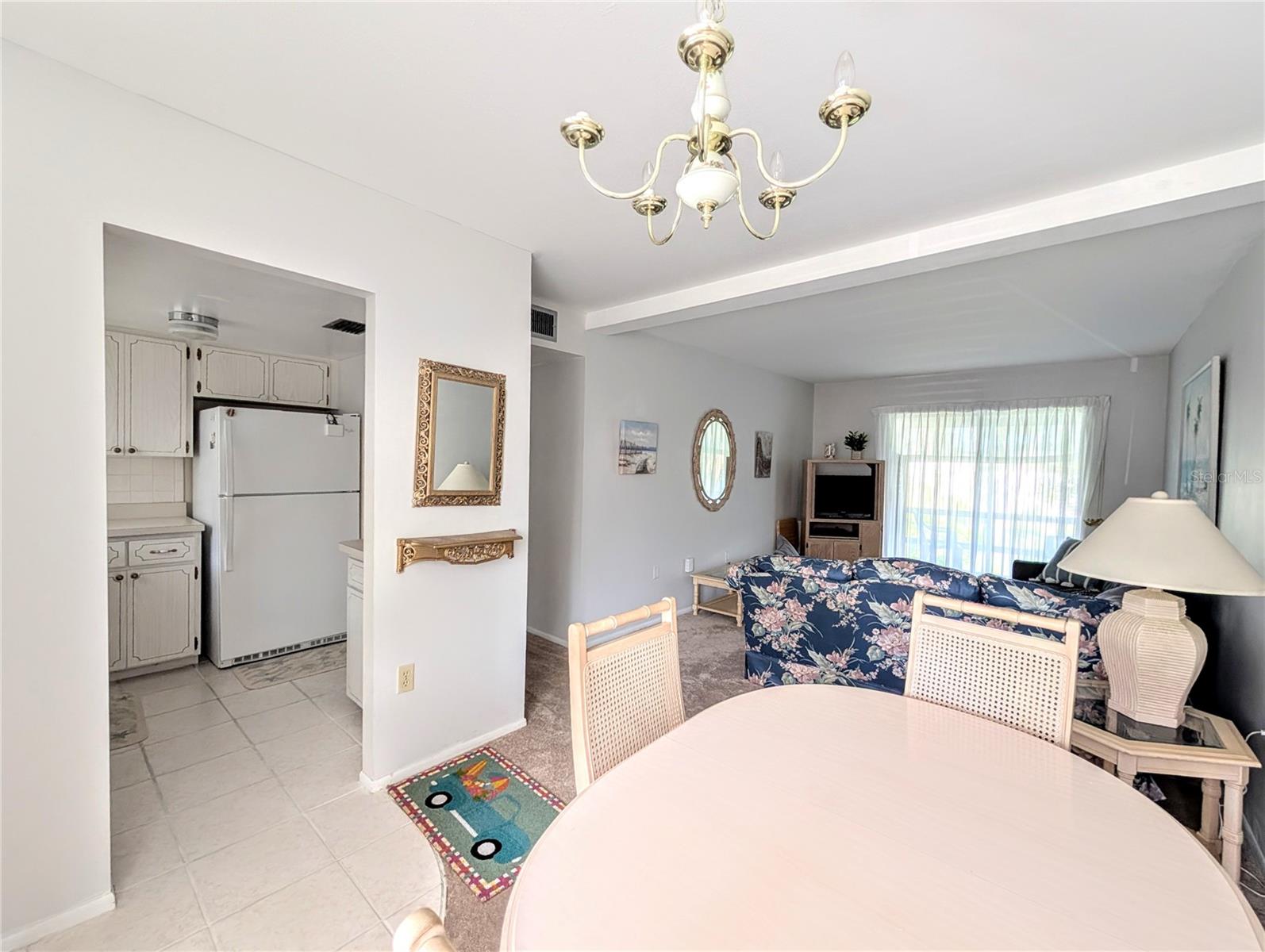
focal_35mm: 12
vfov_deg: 94.6
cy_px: 476
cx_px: 632
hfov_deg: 110.5
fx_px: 439
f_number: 1.7
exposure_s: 1/70.5
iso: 54
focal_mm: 2.02
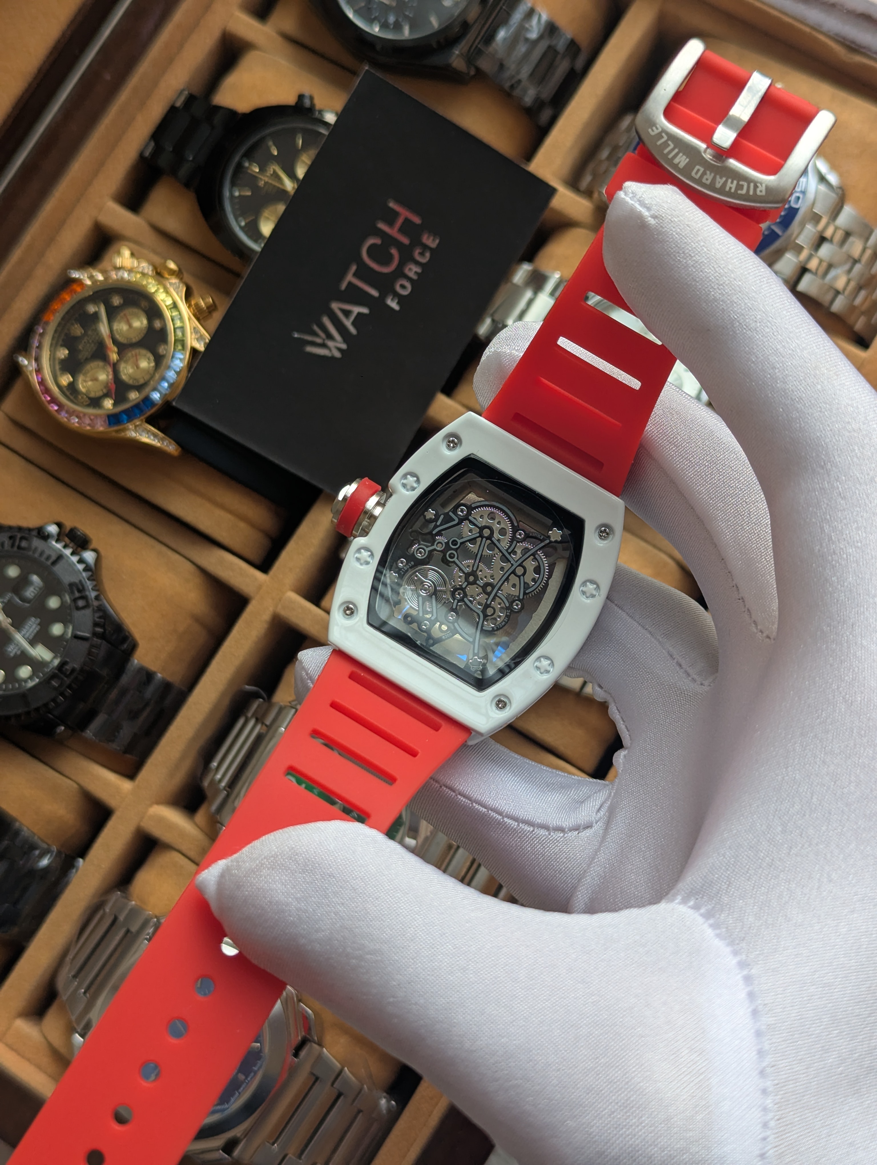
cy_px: 582
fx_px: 1617
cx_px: 438
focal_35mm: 48
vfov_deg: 39.6
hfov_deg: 30.3
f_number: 1.85
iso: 45
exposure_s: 1/372
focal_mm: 6.81
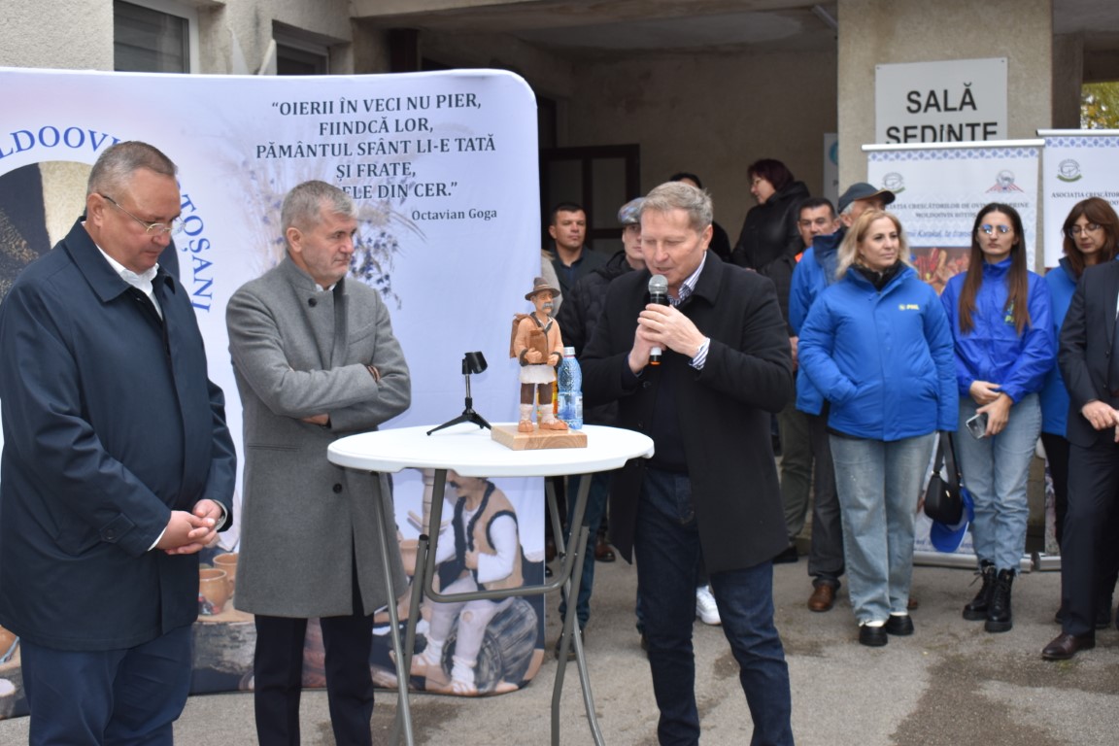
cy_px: 373
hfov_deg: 45.0
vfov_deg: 30.8
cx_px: 560
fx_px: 1352
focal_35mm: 44
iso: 280
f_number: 5.6
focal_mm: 29
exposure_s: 1/125
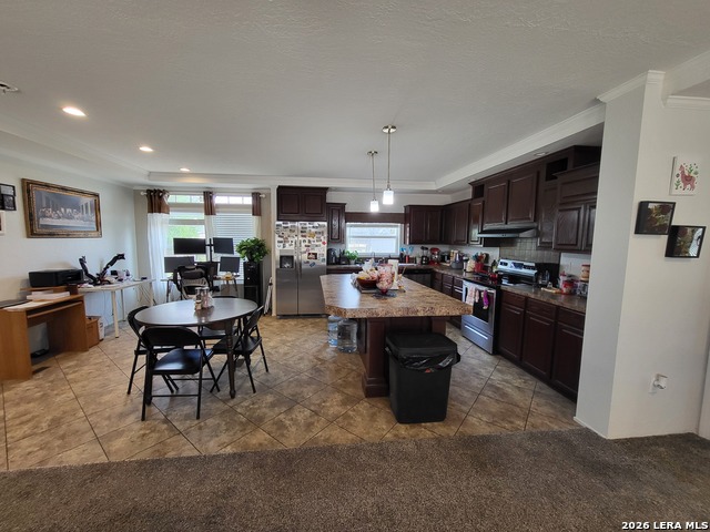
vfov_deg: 89.9
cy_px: 266
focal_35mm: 13
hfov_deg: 106.2
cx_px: 355
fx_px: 267
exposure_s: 1/60
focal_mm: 1.74
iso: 125
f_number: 2.2
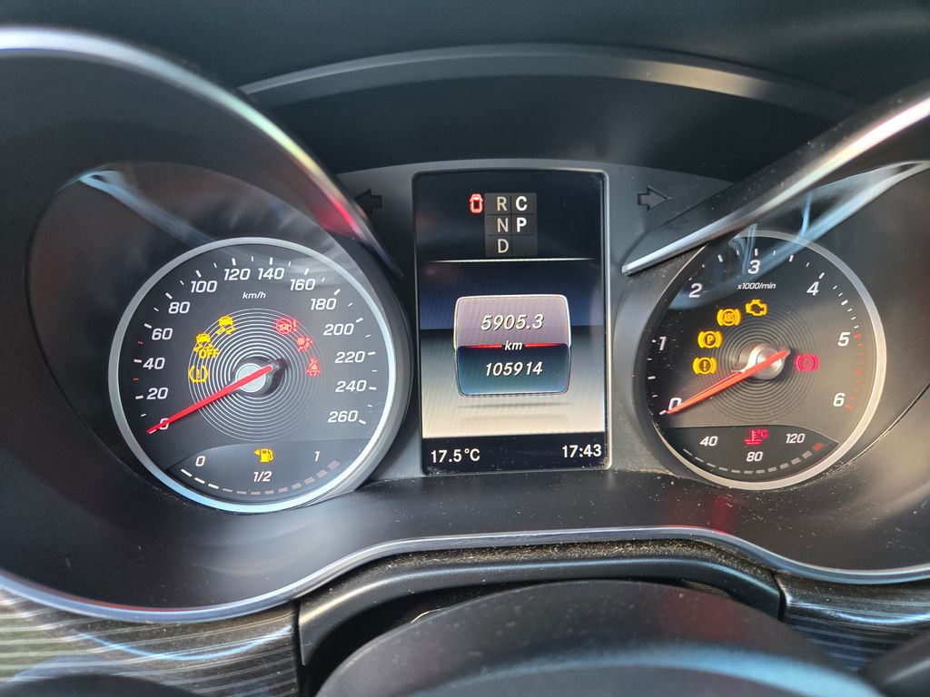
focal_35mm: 23
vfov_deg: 58.9
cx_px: 465
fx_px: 618
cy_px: 348
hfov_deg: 73.9
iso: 160
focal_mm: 5.4
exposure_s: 1/67
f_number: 1.8
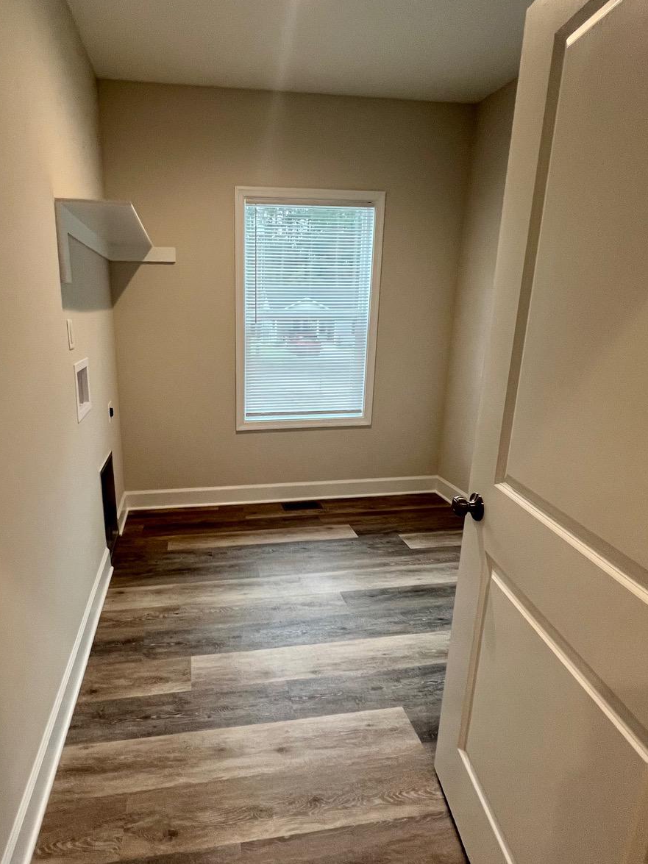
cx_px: 249
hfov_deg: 73.6
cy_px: 418
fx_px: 424
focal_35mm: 17
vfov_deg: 91.0
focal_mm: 1.57
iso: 200
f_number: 1.8
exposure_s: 1/120
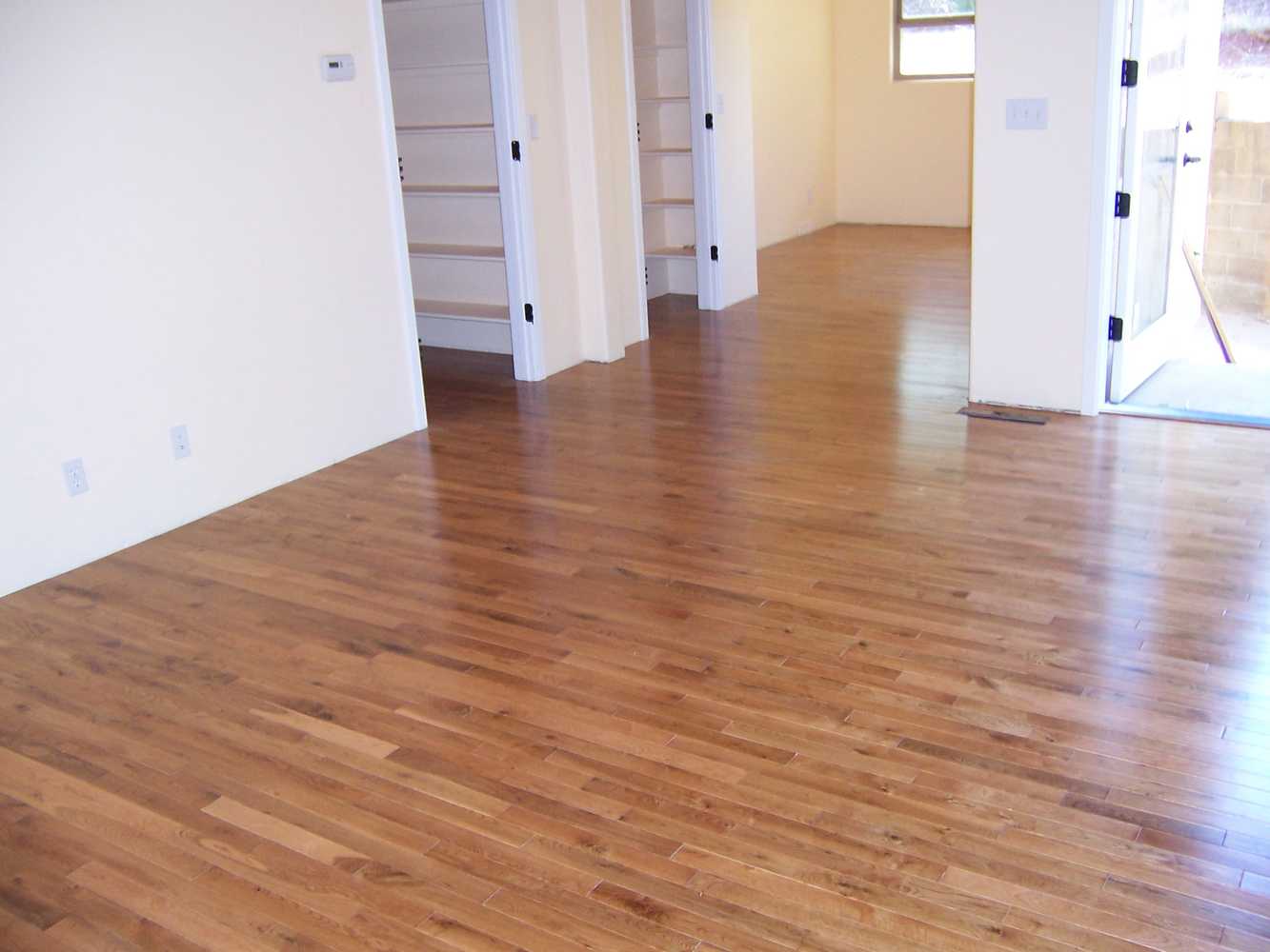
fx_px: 1211
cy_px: 476
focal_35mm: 33
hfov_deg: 55.3
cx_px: 635
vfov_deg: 43.0
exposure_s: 1/60
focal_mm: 5.5
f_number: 2.8
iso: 140
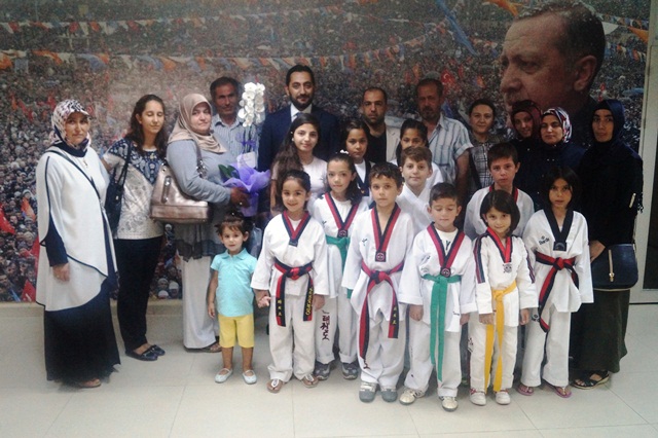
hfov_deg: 57.2
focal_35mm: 33
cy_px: 219
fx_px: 603
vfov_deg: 39.9
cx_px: 329
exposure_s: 1/160
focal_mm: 22
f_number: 4
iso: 3200
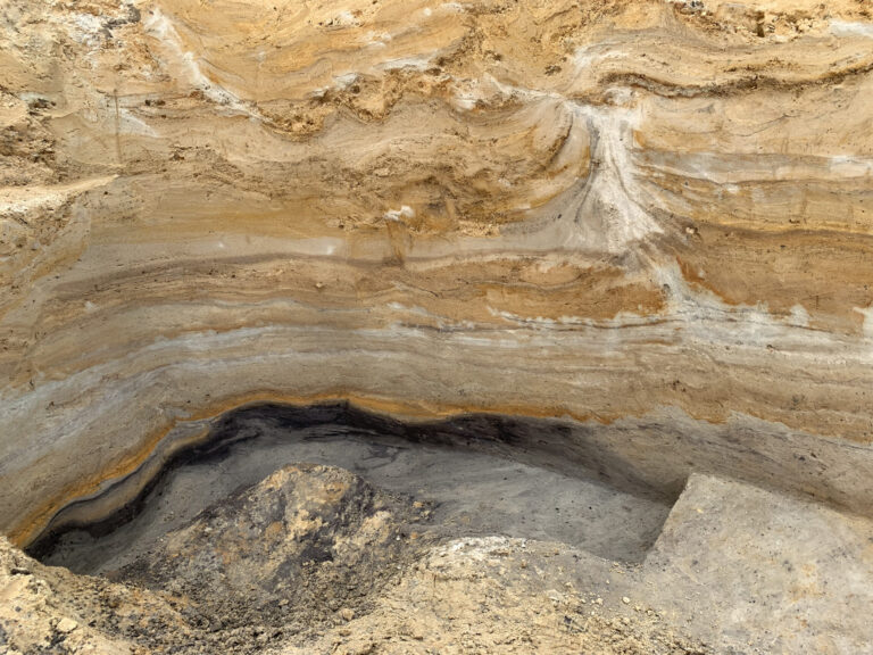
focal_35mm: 26
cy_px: 328
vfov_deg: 53.1
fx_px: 656
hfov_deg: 67.3
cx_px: 436
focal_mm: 4.25
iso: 25
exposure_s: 1/257
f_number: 1.8
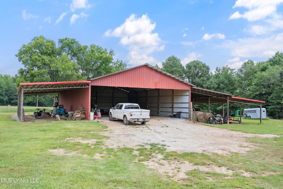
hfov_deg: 57.2
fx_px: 260
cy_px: 94
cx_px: 142
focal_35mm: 33
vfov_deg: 40.0
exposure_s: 1/160
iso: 800
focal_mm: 33
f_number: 9
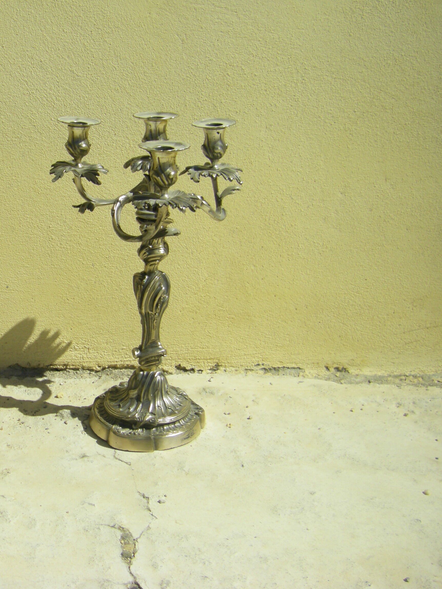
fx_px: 919
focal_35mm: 54
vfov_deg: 35.5
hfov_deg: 26.2
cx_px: 49
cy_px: 289
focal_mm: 6.3
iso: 64
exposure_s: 1/320
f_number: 7
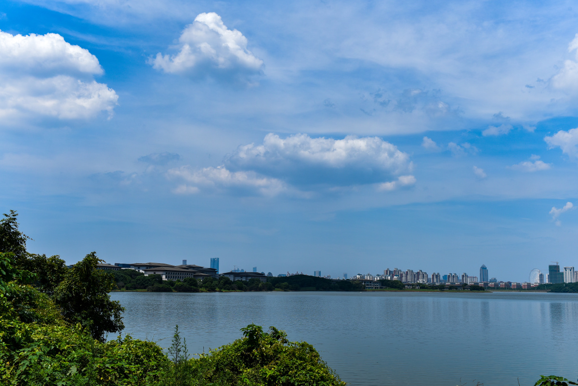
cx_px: 289
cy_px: 193
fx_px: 610
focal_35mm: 38
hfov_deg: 50.7
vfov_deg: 35.1
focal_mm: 38
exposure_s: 1/500
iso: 100
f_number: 8
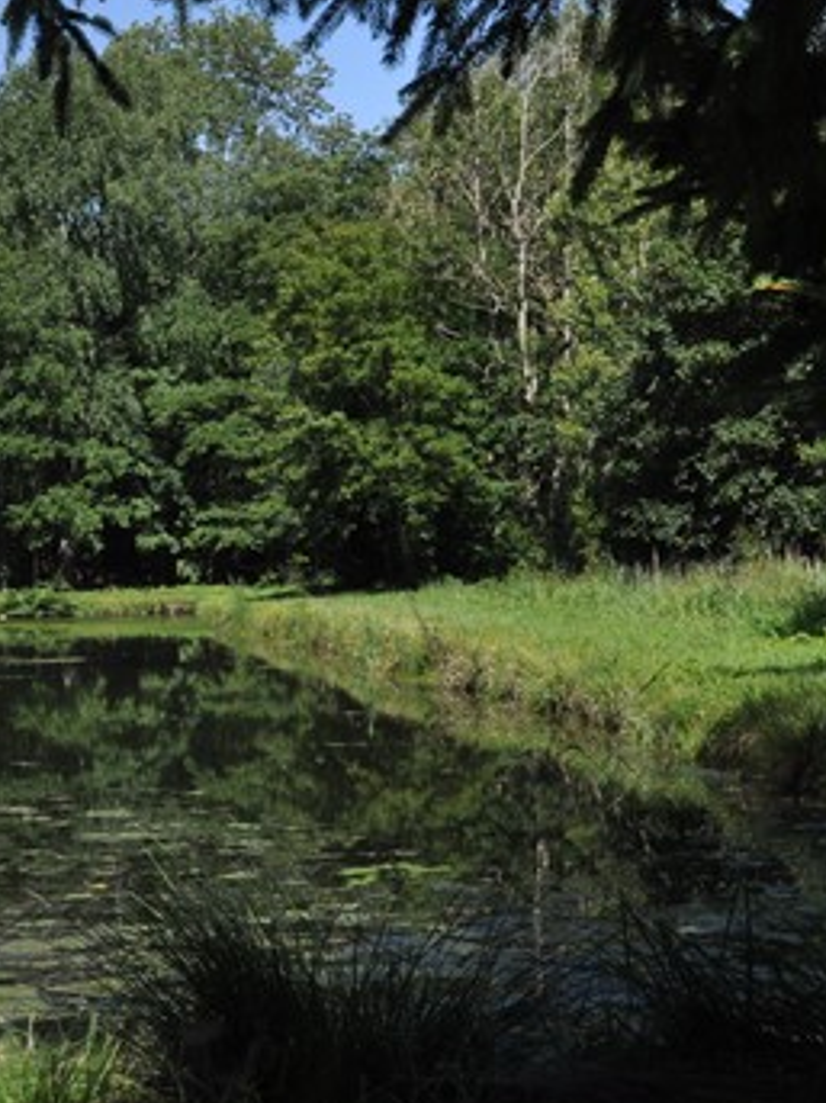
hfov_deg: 19.4
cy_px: 564
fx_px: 2356
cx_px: 32
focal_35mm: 74
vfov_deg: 26.3
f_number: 11
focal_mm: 22
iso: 500
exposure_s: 1/500
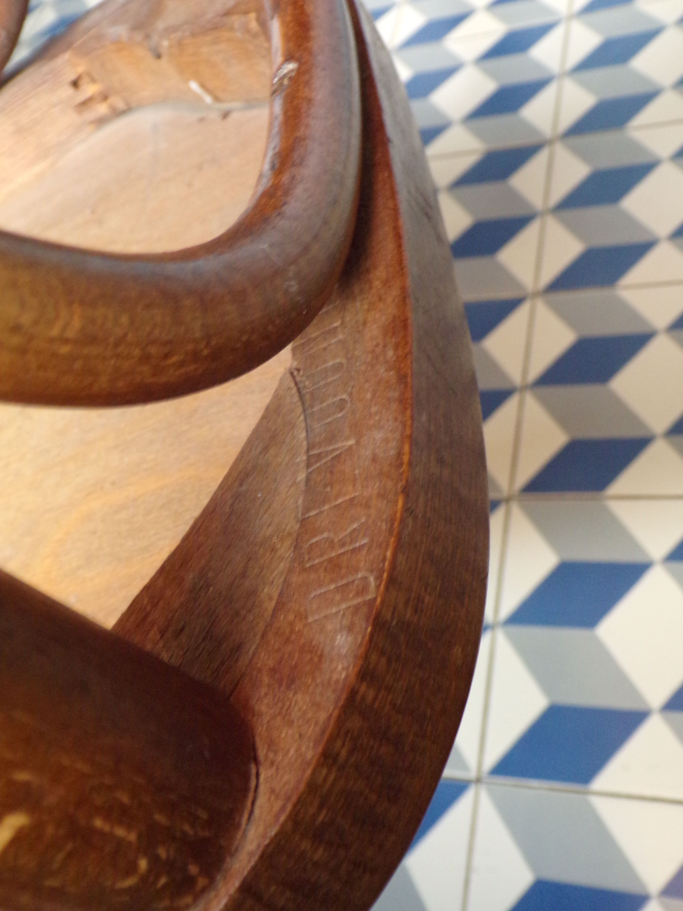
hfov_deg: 42.9
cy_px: 468
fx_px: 868
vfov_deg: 55.3
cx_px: 331
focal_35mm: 33
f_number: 3.2
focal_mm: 5.8
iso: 410
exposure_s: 1/20
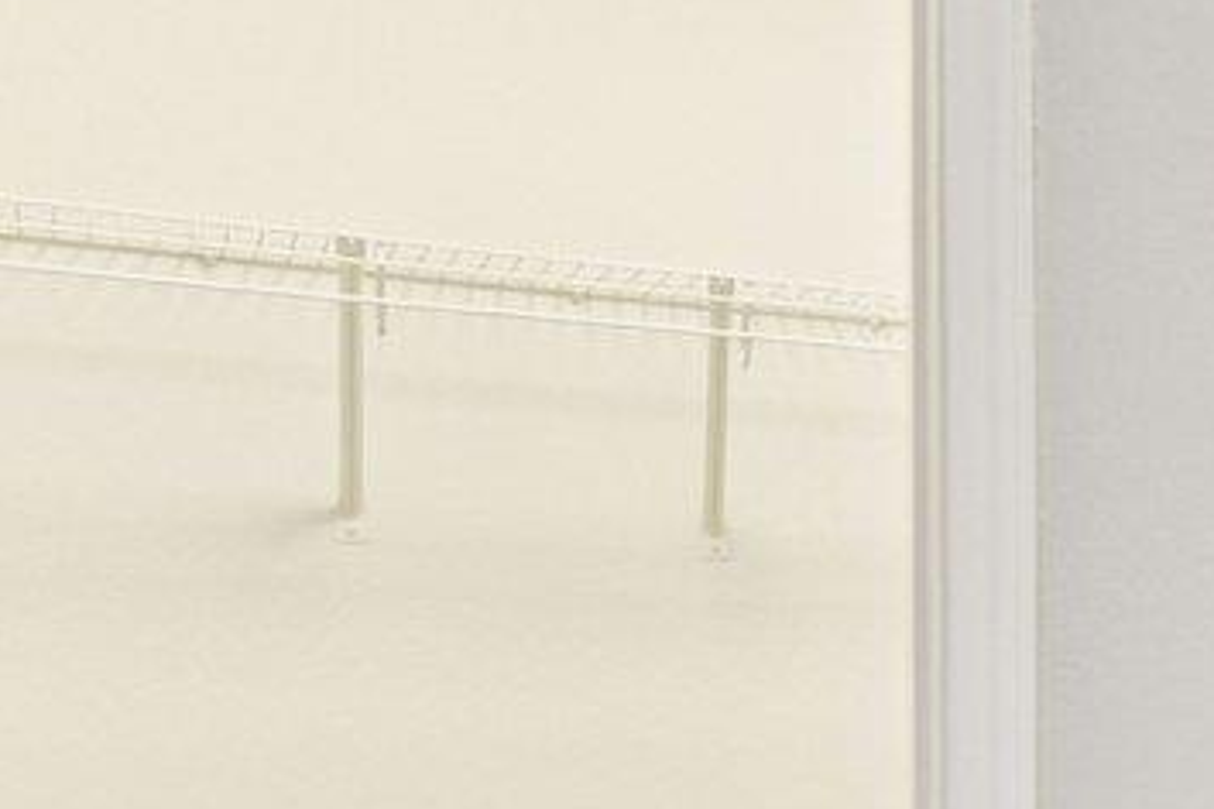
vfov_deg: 16.5
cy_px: 826
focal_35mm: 81
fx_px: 2731
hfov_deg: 15.6
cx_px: 2795
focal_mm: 14
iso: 450
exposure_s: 1/15
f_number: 8
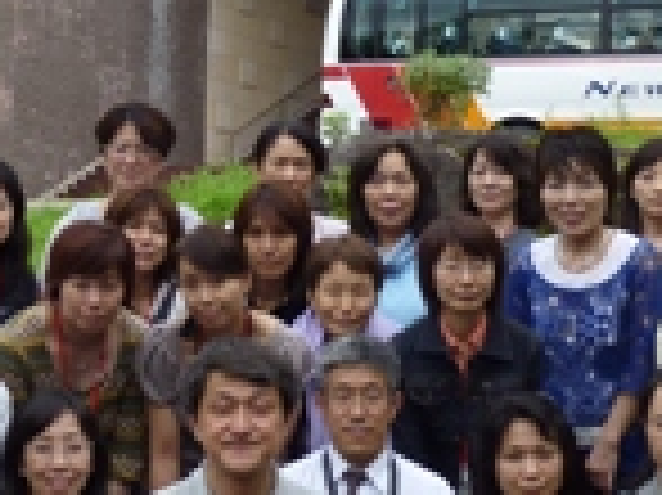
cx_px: 315
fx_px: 2045
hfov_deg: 18.4
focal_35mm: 107
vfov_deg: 13.7
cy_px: 22
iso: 80
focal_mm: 6.3
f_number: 3.8
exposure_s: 1/125
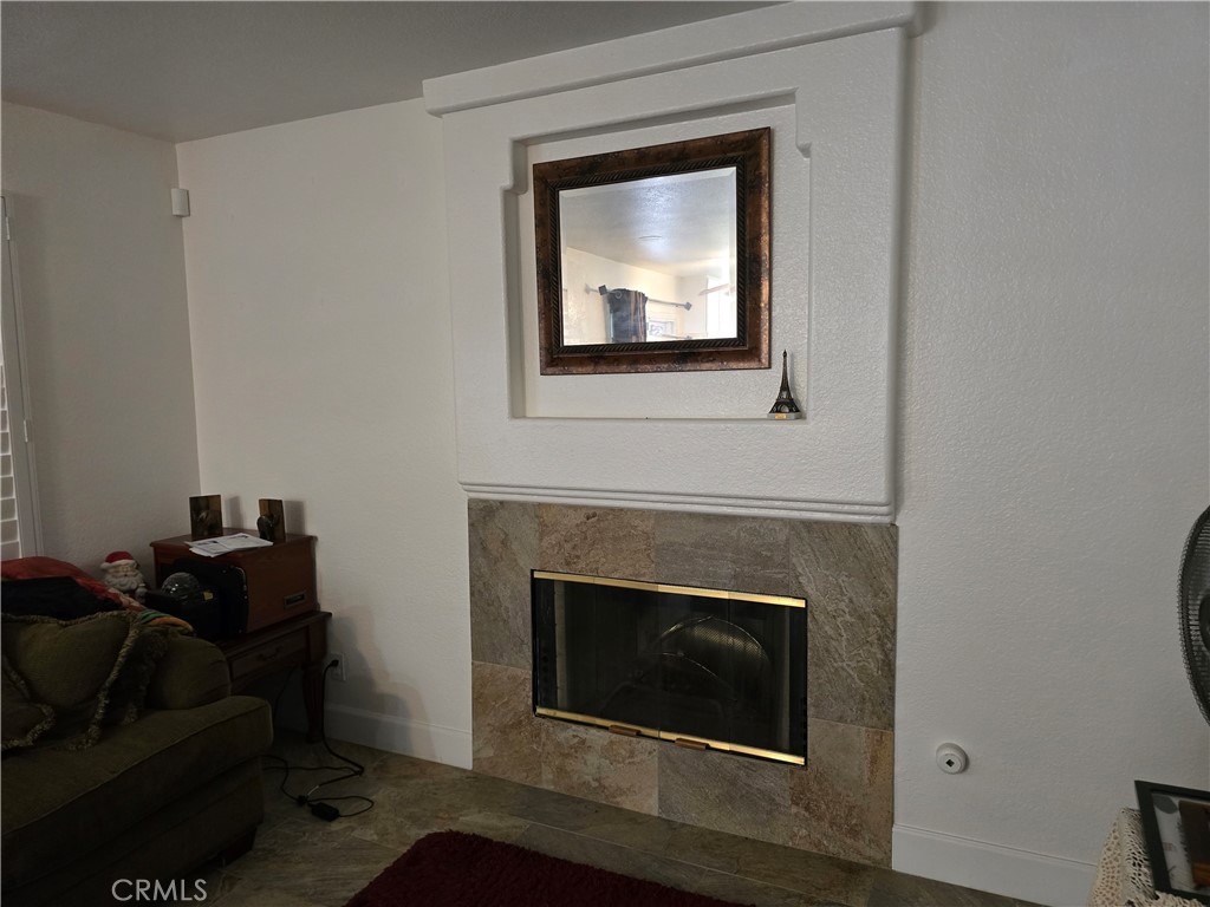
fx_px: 804
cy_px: 454
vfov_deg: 58.9
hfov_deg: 73.9
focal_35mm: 23
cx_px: 605
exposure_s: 1/60
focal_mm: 6.3
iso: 640
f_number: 1.7
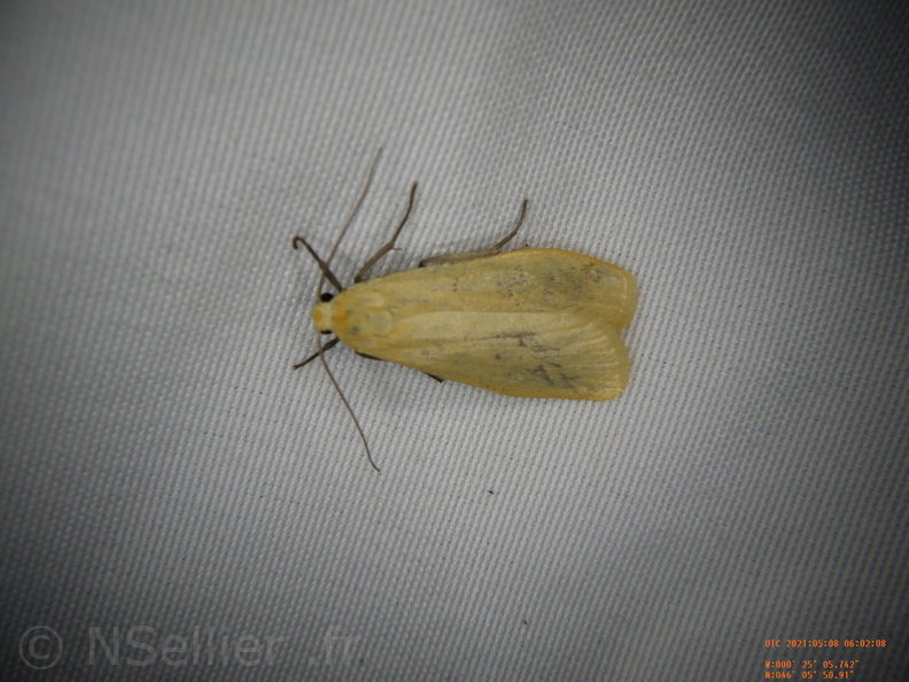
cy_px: 341
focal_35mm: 34
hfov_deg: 54.0
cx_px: 454
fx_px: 893
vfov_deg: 41.8
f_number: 4.6
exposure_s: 1/2000
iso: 125
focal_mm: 6.1
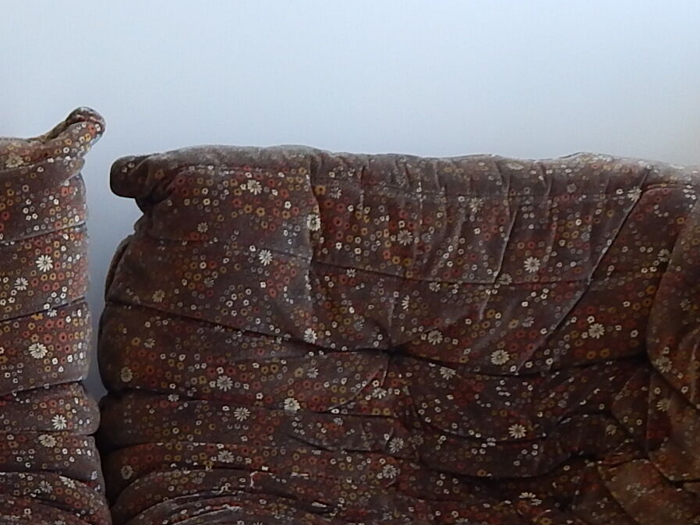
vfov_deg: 17.6
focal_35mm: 80
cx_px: 1
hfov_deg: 23.4
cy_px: 620
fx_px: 1617
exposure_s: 1/30
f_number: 3
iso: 125
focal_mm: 4
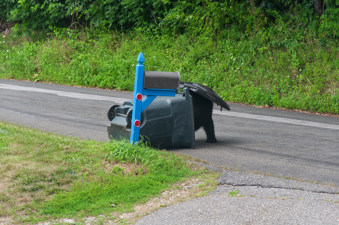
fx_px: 1481
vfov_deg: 8.7
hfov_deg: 13.1
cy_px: 112
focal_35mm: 158
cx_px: 170
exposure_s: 1/50
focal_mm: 105
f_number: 5.6
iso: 200
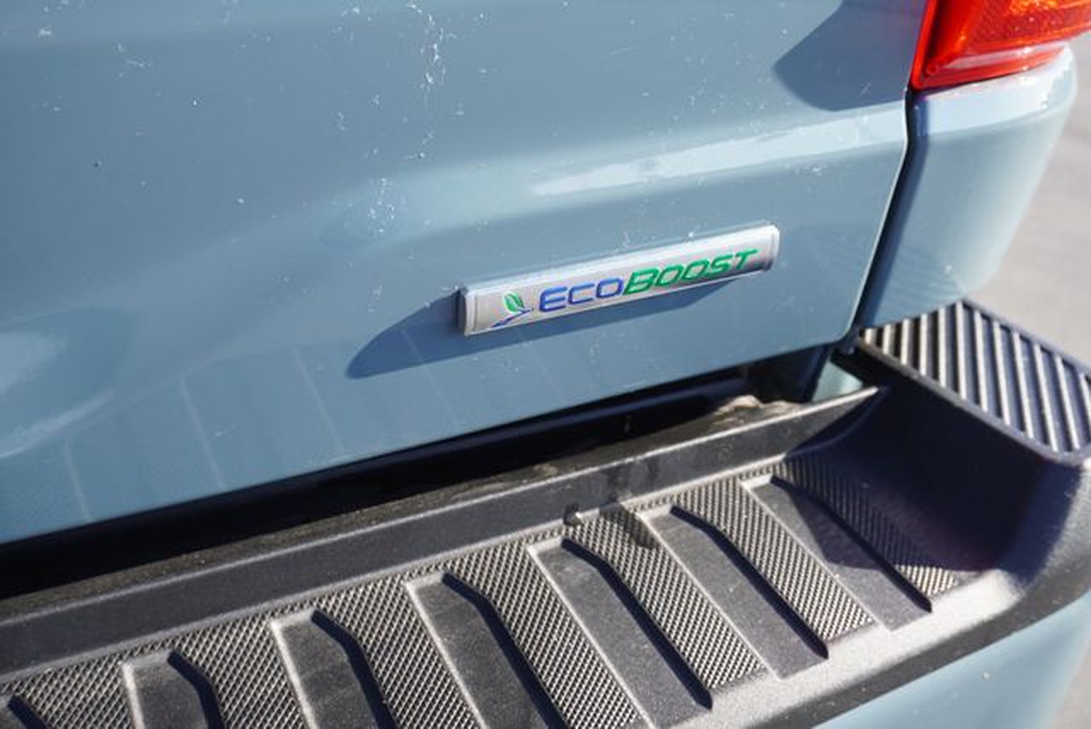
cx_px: 546
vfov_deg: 34.3
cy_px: 364
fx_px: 1183
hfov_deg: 49.5
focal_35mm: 39
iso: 100
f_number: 5.6
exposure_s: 1/80
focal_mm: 26
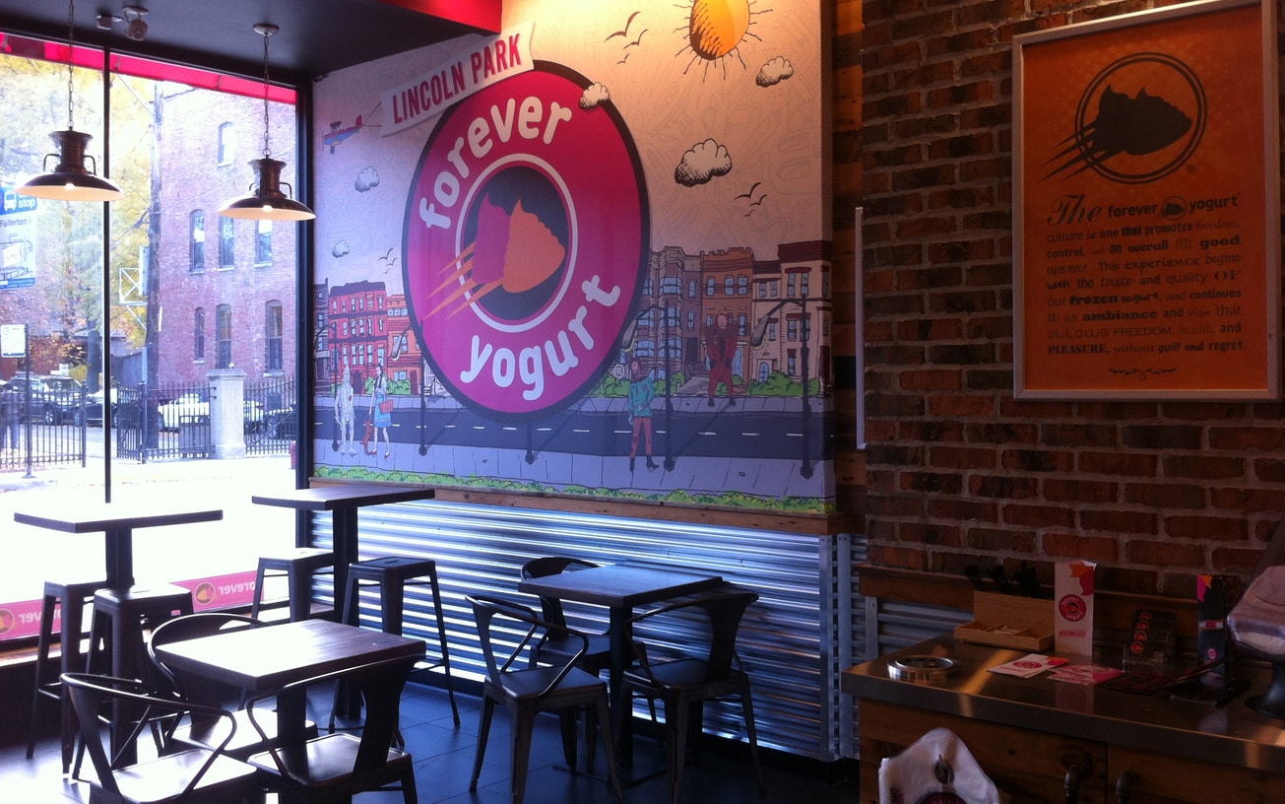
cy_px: 362
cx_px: 636
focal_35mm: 38
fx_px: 1331
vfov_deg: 33.6
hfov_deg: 51.5
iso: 80
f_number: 2.8
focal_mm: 3.85
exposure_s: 1/33
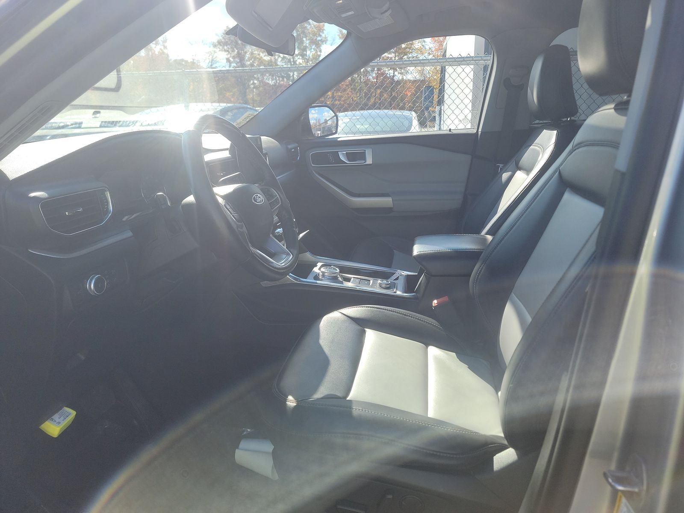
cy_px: 256
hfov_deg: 71.6
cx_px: 342
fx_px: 474
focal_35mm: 24
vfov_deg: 56.8
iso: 50
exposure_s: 1/294
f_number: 1.8
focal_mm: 6.7
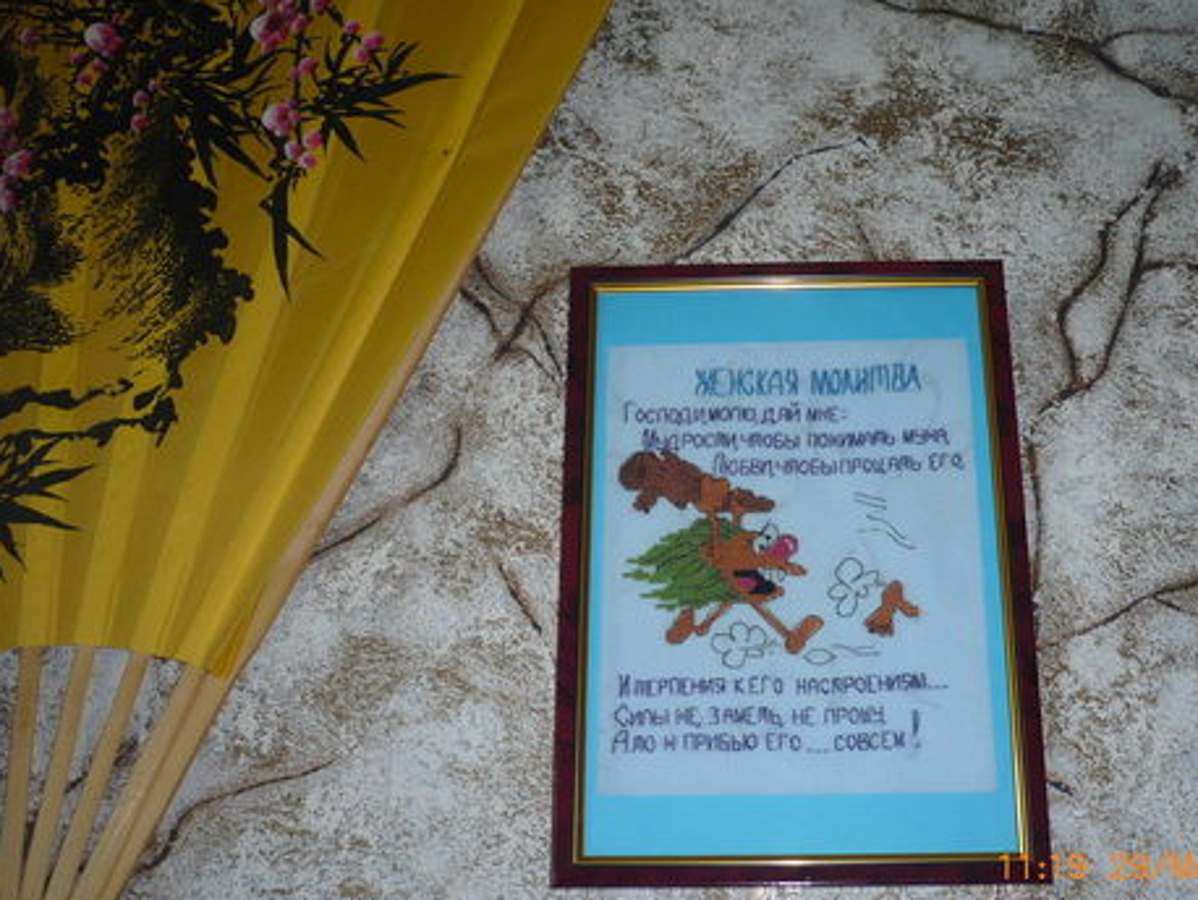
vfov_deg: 34.4
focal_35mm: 42
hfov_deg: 44.6
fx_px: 1454
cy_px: 433
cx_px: 706
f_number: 2.8
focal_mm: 5.8
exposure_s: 1/30
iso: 100
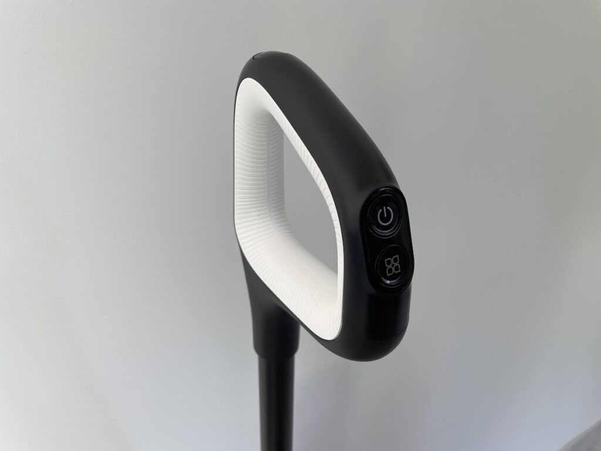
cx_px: 300
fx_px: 451
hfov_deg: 67.3
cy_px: 226
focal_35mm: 26
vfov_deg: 53.1
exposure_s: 1/121
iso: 100
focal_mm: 4.2
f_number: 1.6
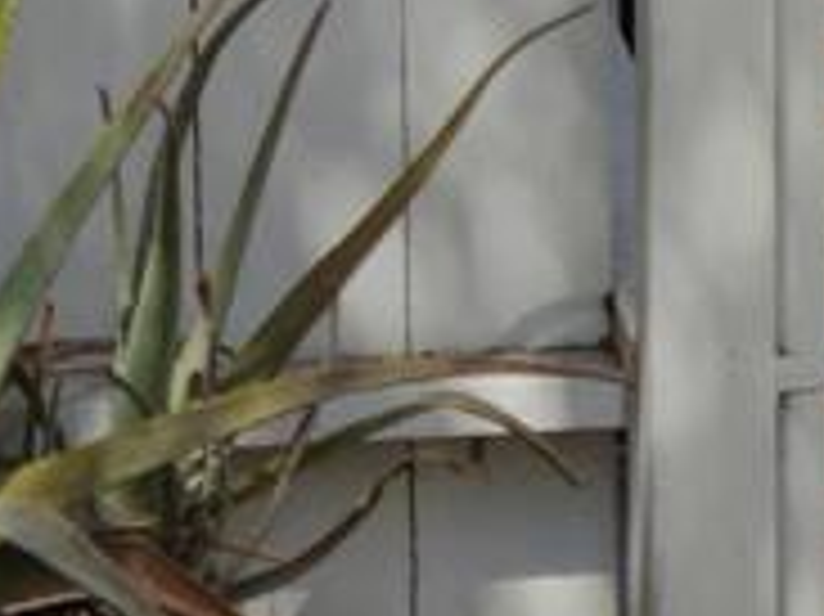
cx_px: 1391
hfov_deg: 5.3
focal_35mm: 370
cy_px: 54
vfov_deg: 4.0
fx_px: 8802
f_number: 2.2
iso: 100
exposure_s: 1/779
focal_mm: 6.22
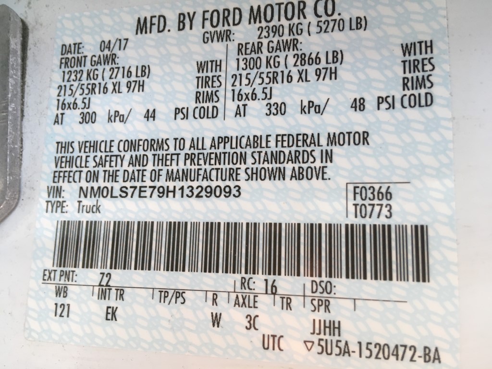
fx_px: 412
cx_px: 246
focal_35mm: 29
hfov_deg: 61.7
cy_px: 184
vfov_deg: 48.2
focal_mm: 4.15
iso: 32
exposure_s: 1/30
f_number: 2.2
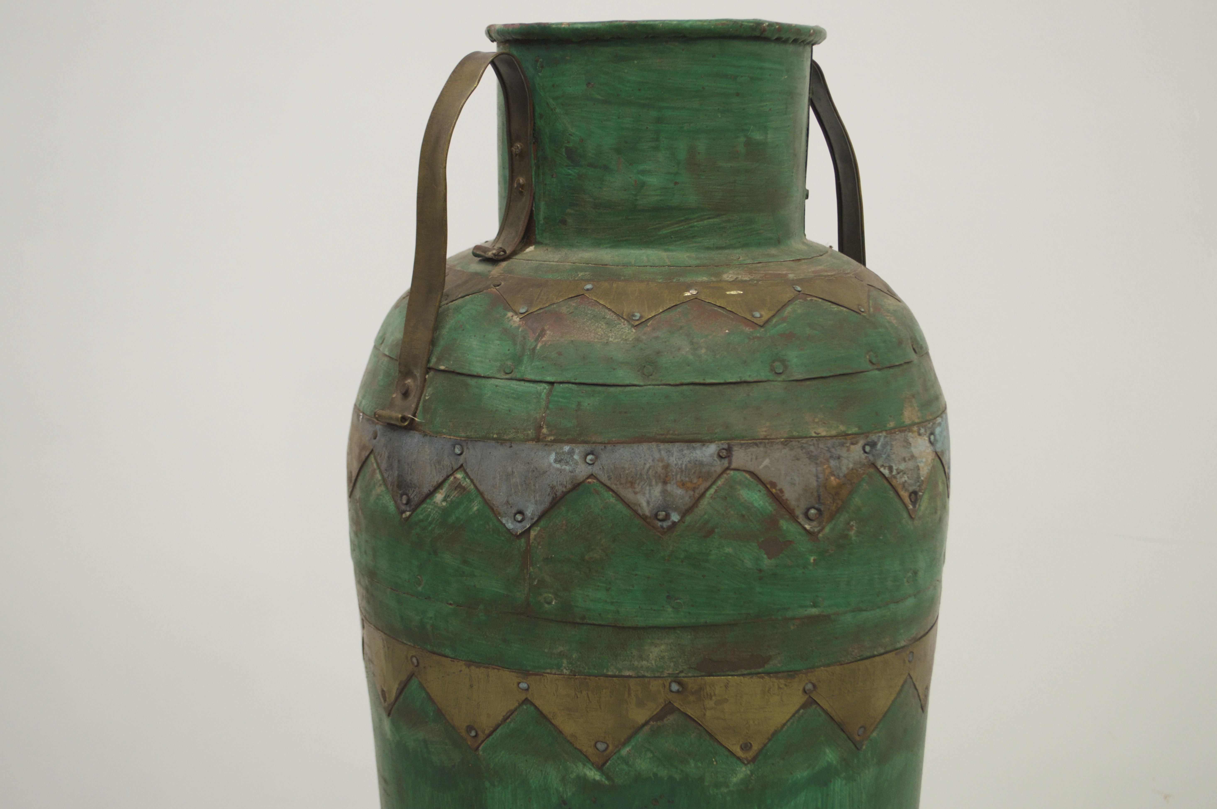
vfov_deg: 26.4
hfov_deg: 38.9
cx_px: 608
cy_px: 404
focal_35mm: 51
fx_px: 1723
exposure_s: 1/15
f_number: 5
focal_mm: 34
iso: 560
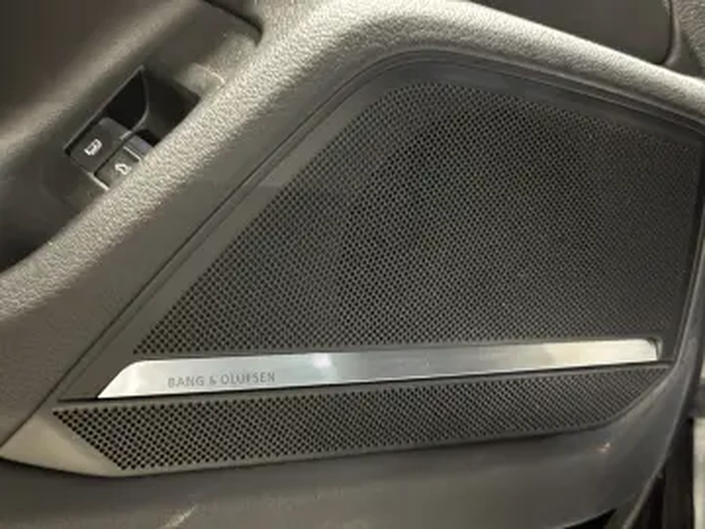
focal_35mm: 48
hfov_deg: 39.7
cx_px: 352
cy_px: 264
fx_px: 978
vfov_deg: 30.3
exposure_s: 1/5
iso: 500
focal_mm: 6.76
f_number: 1.78
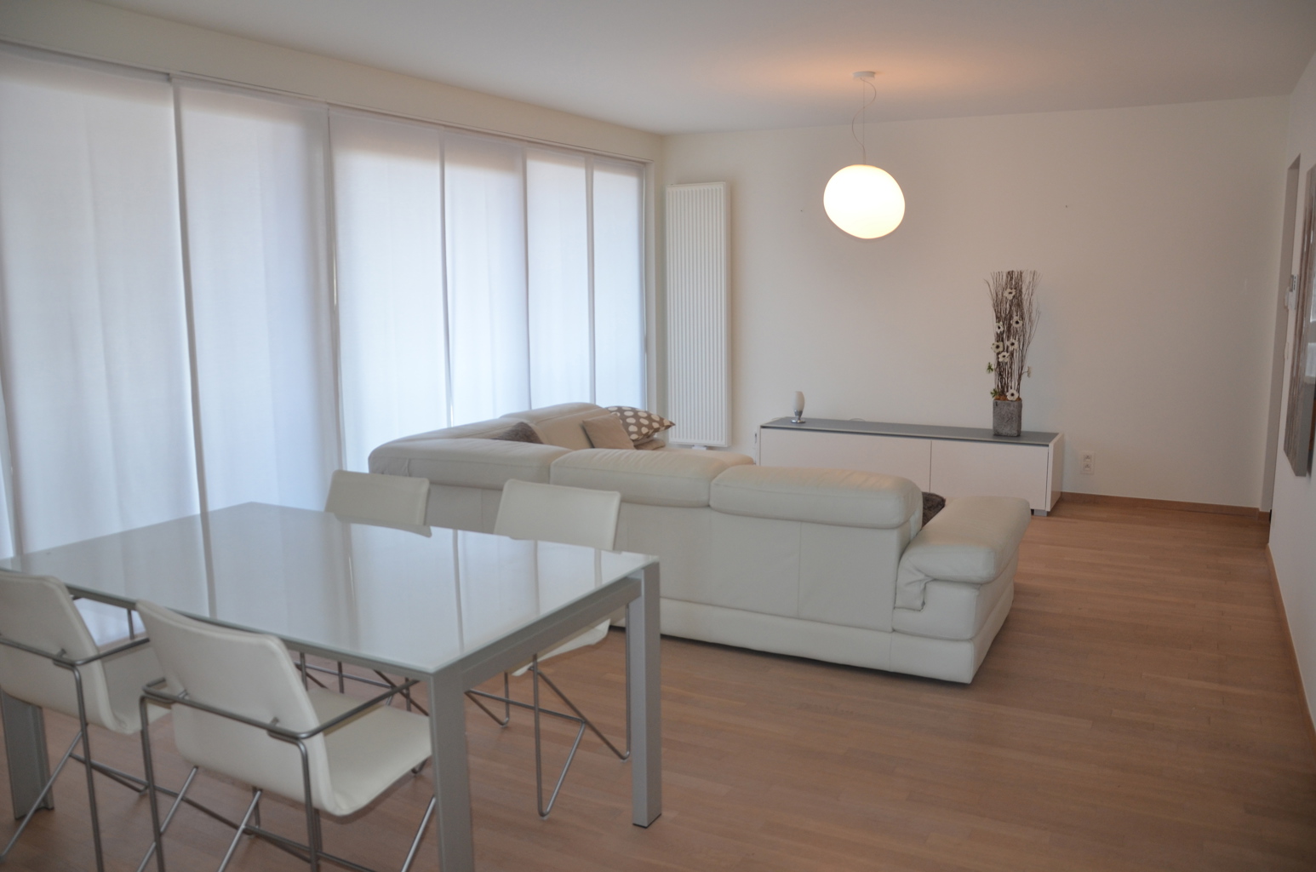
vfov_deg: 47.7
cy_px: 436
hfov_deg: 67.5
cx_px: 658
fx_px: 985
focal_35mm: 27
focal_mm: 18
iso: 400
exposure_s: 1/80
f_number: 3.5
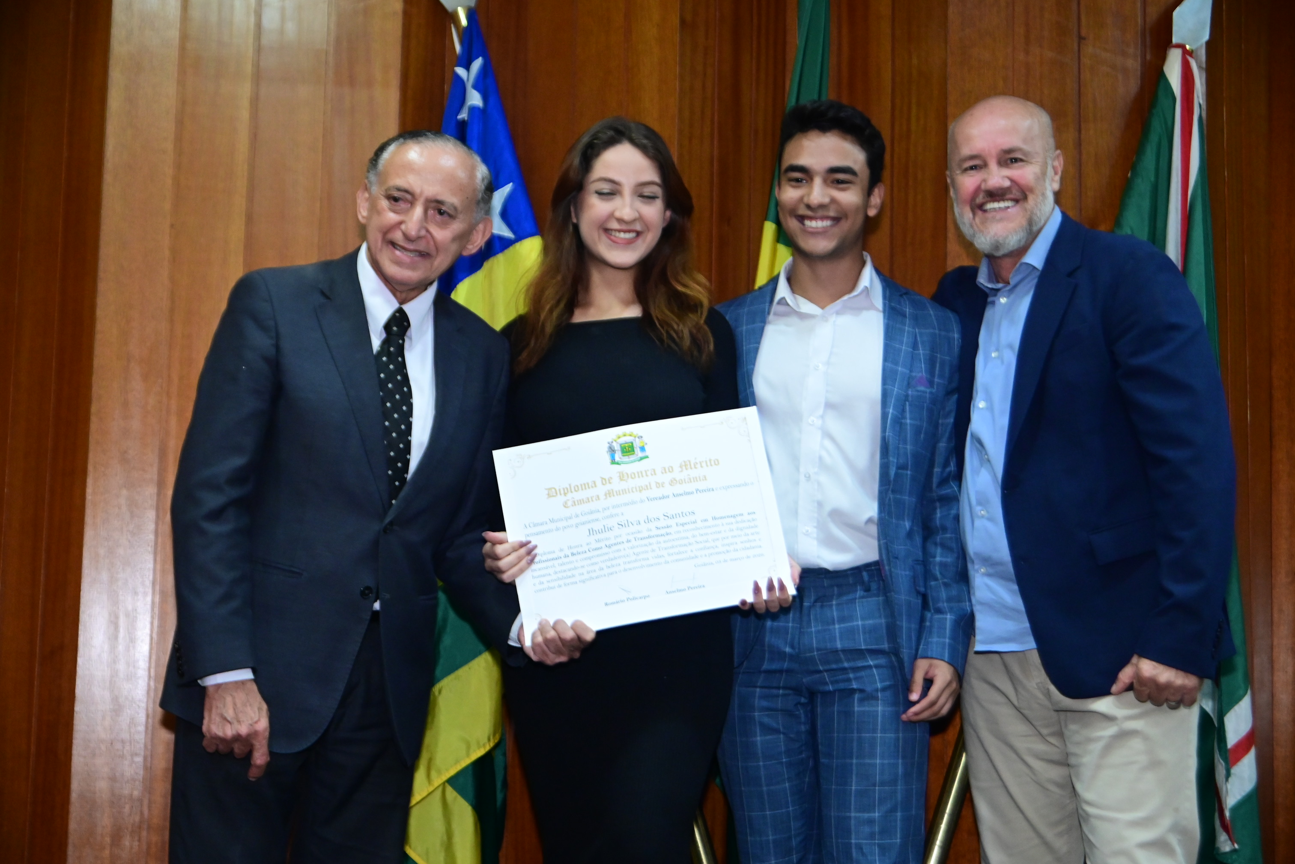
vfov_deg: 26.0
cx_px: 648
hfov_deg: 38.2
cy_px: 432
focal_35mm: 52
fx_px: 1870
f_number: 5.6
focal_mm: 52
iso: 5000
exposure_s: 1/250
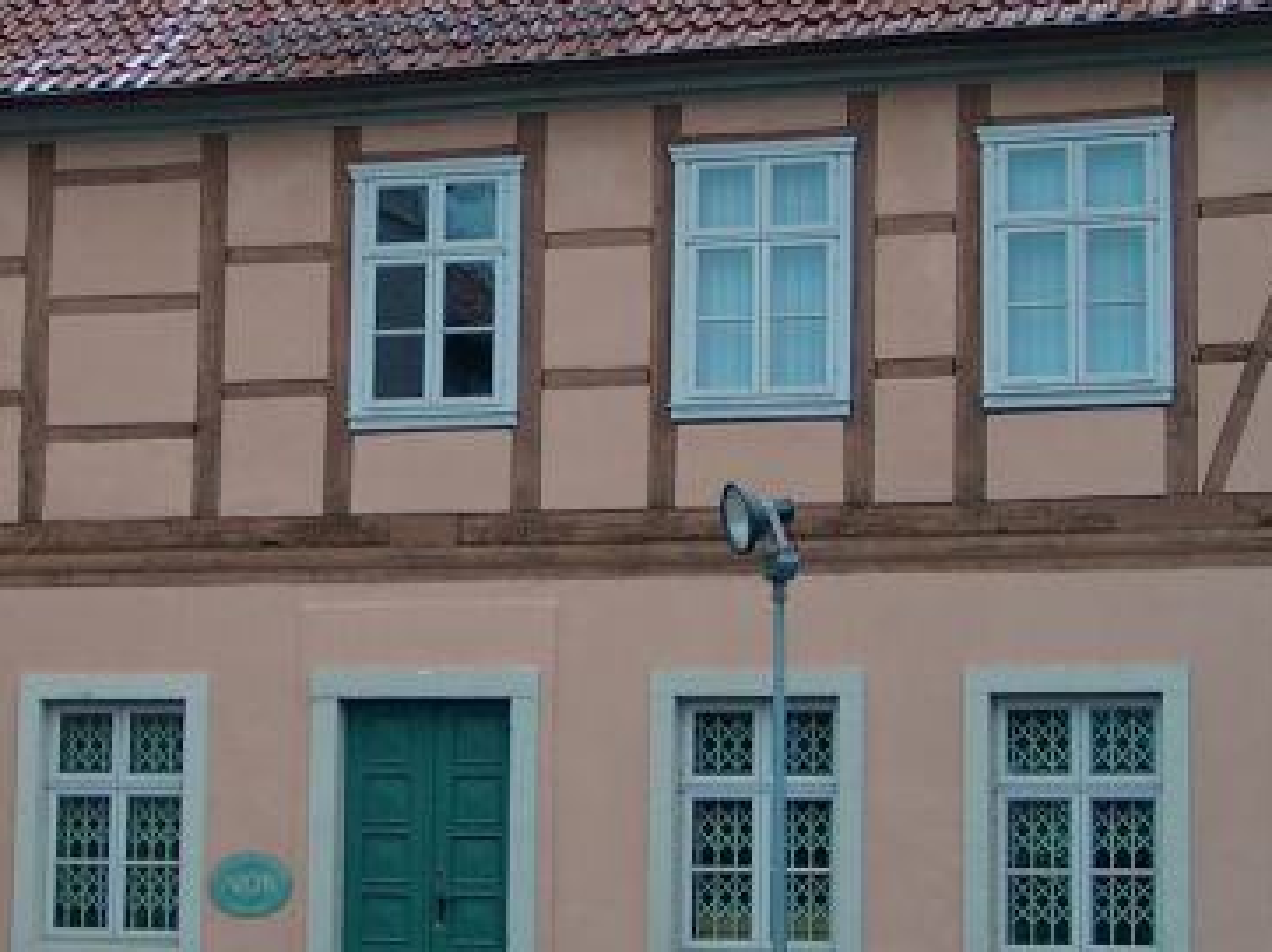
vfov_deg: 14.2
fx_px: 3819
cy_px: 379
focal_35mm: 104
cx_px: 446
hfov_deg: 18.9
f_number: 2
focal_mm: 9.82
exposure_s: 1/42.7
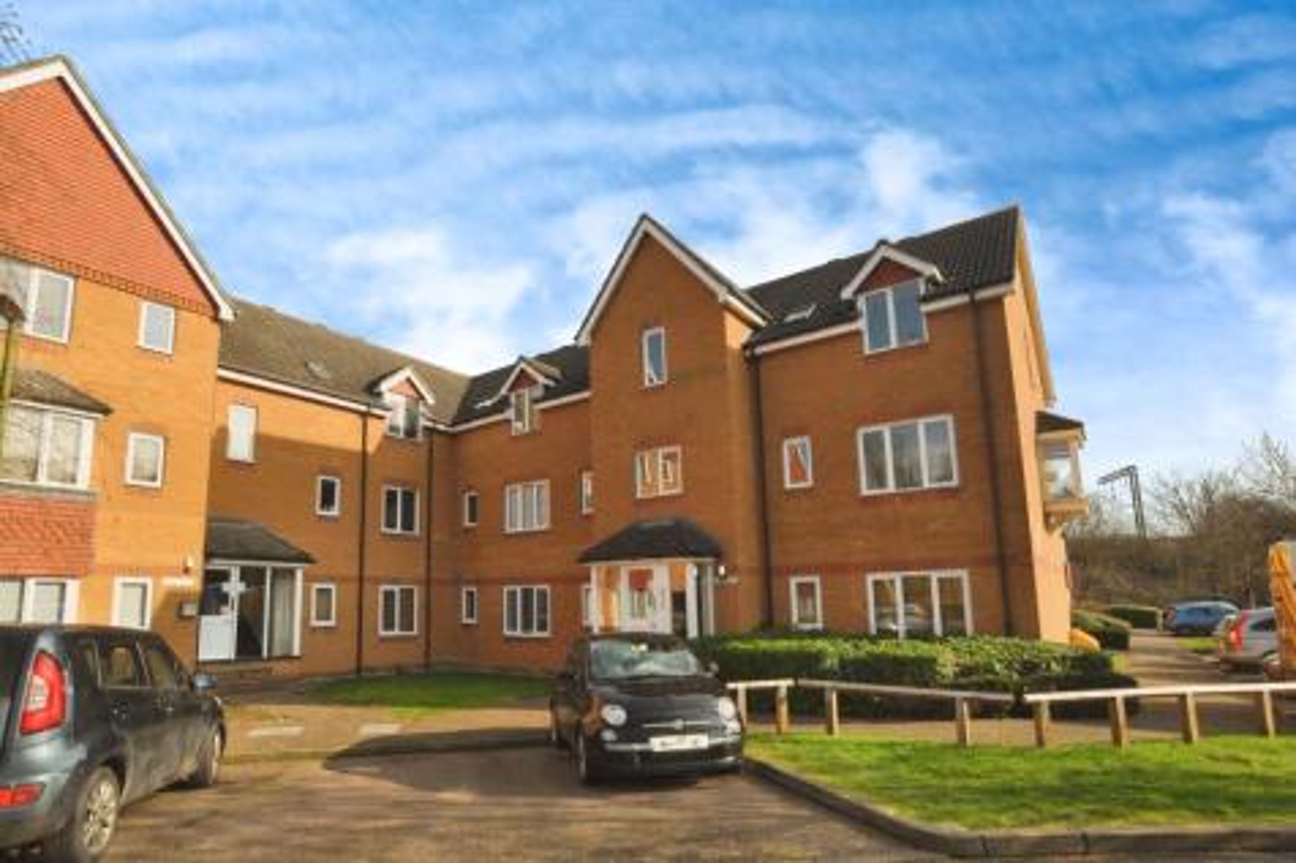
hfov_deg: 95.0
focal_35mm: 16
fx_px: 594
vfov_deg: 72.0
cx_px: 648
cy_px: 432
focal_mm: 11
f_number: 13
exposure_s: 1/200
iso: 200
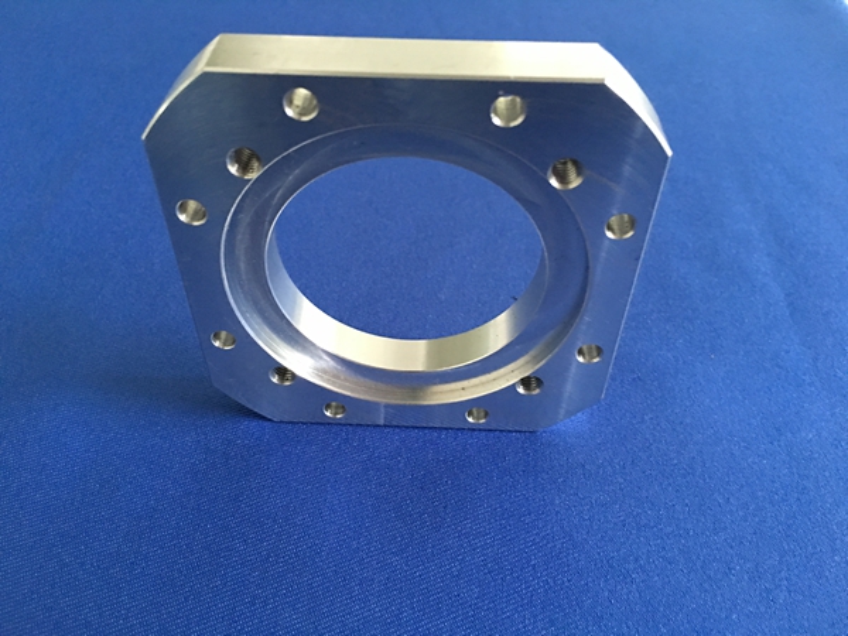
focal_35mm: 29
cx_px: 424
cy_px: 318
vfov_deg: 48.2
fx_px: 710
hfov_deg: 61.7
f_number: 2.2
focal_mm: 4.15
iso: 160
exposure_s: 1/8
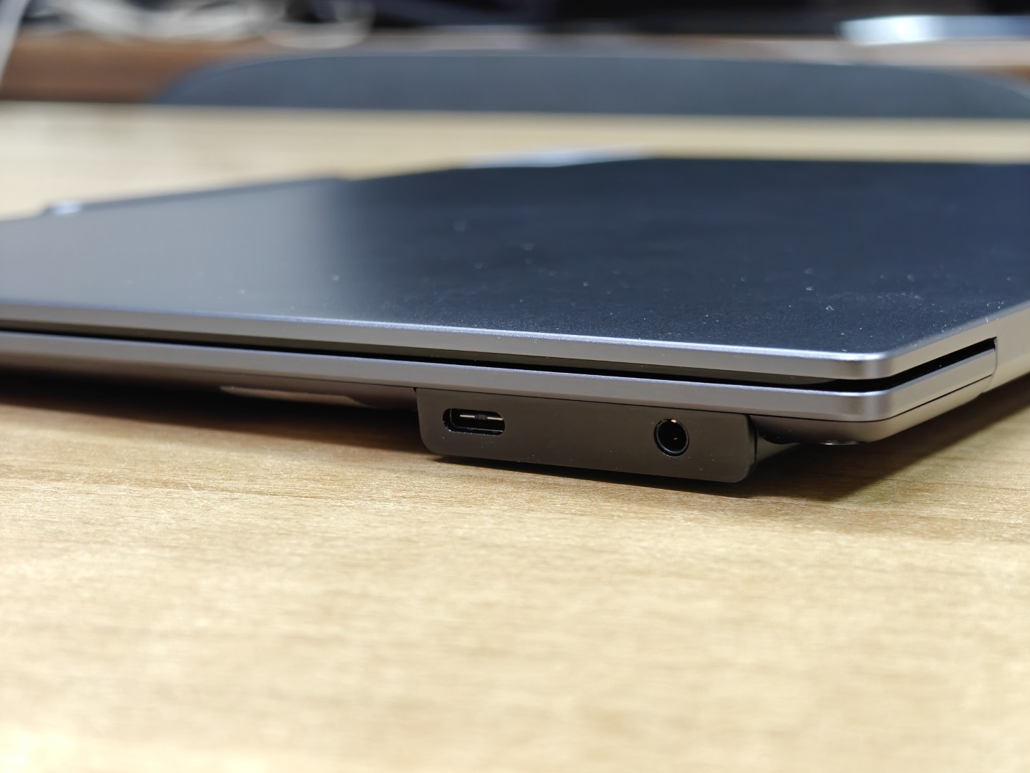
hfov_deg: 27.8
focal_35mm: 70
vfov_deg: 21.0
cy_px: 386
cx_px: 515
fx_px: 2083
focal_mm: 13.3
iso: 1600
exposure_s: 1/33
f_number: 2.6
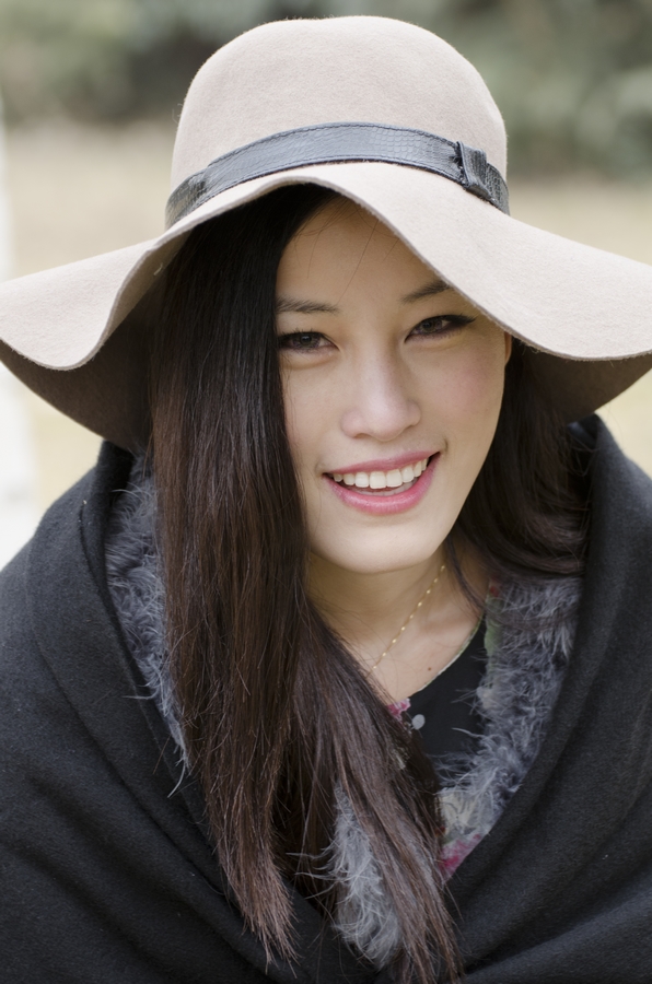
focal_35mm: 138
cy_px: 492
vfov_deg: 14.9
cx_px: 326
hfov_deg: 9.9
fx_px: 3766
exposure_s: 1/50
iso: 200
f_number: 4.5
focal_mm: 92
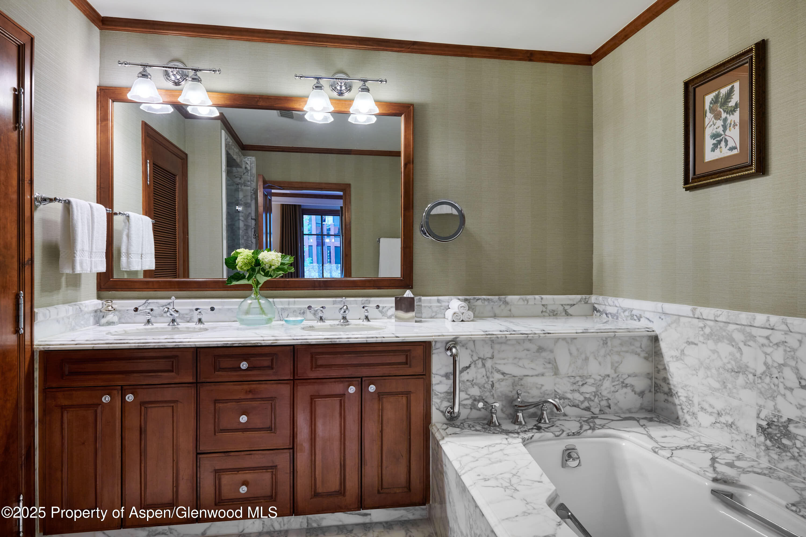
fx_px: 493
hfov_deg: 78.6
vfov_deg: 57.2
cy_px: 268
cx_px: 403
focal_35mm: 22
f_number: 9
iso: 320
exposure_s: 1/5
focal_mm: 22
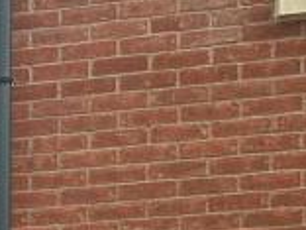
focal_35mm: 158
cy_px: 497
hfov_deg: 9.8
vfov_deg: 8.7
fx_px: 1397
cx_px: -594
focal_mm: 6.86
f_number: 1.78
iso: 80
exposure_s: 1/5525
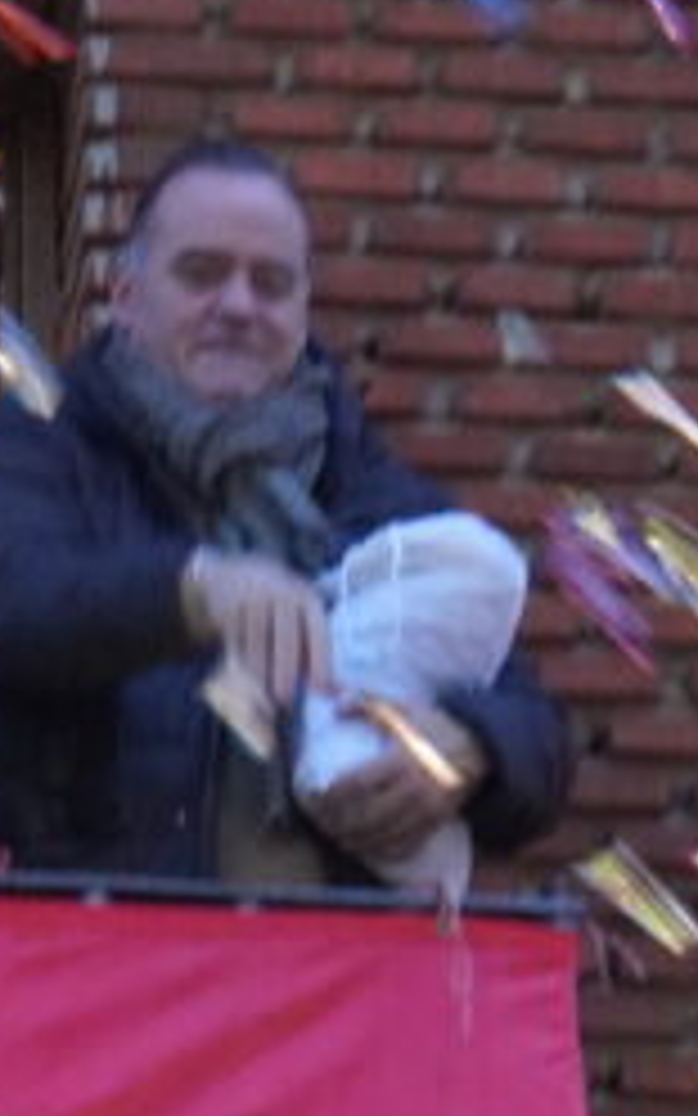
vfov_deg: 4.3
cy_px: 256
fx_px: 15005
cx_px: -428
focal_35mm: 493
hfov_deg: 2.7
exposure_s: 1/80
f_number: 5.6
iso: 6400
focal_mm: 104
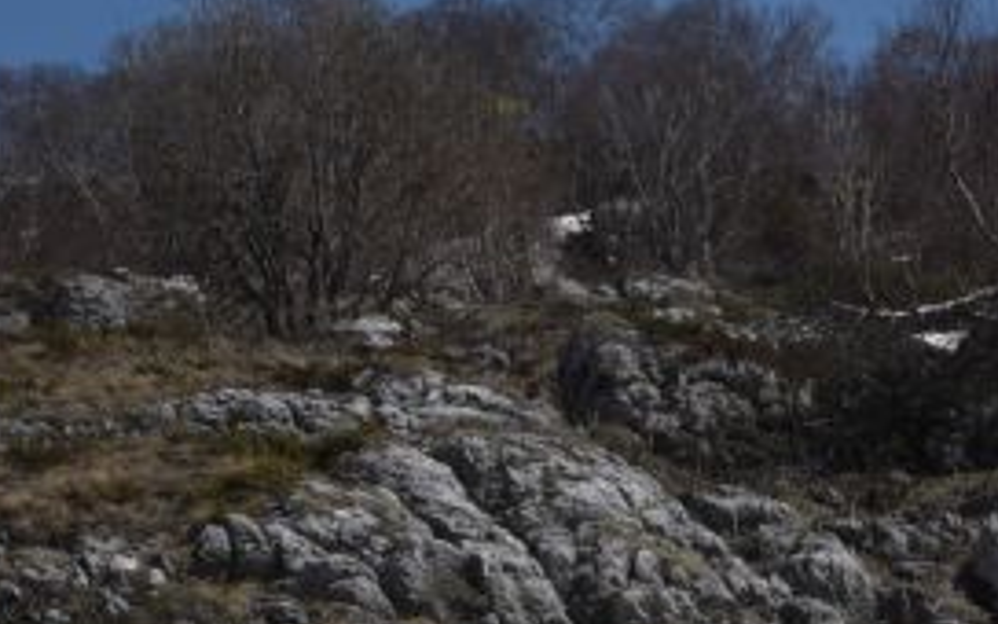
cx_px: 1457
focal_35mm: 156
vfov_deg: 8.1
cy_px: 1147
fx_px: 4243
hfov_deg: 12.8
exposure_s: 1/125
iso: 125
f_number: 20
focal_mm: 32
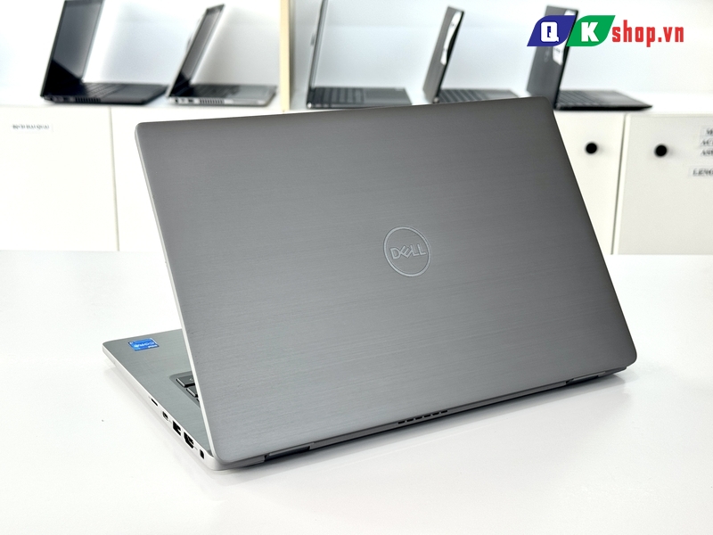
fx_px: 989
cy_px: 268
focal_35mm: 48
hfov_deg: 39.7
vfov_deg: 30.3
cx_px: 356
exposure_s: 1/180
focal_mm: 6.76
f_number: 1.78
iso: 64
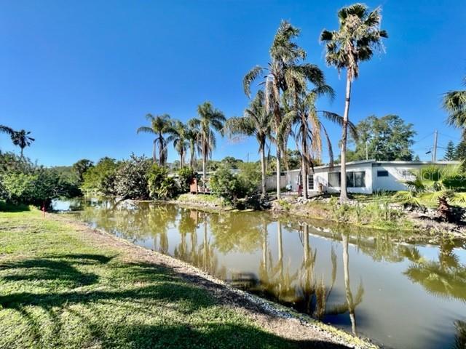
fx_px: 175
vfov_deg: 89.9
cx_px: 233
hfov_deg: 106.2
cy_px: 174
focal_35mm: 13
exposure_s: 1/943
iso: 32
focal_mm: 1.57
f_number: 1.8
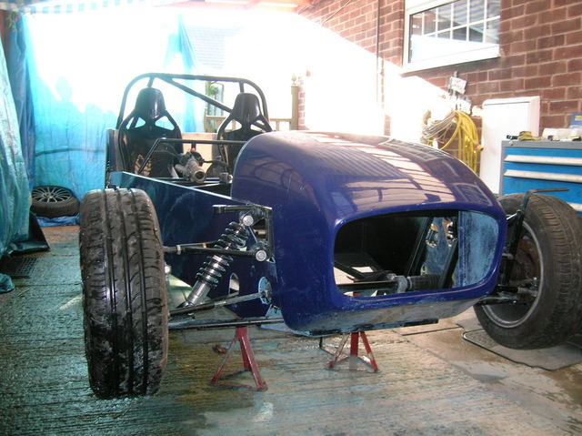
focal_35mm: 34
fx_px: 571
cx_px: 291
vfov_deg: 41.7
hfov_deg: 54.0
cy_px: 218
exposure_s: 1/30.3
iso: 84
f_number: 2.9
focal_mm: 5.7
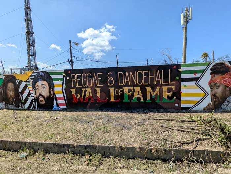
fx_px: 93
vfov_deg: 85.7
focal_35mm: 14
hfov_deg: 102.1
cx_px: 116
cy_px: 87
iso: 51
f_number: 2.2
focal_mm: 1.83
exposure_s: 1/2237
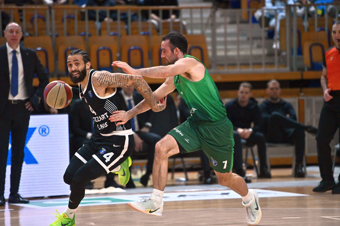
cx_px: 170
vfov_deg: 6.9
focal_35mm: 200
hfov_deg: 10.3
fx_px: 1889
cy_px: 113
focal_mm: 200
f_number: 2.8
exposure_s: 1/5000
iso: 5000
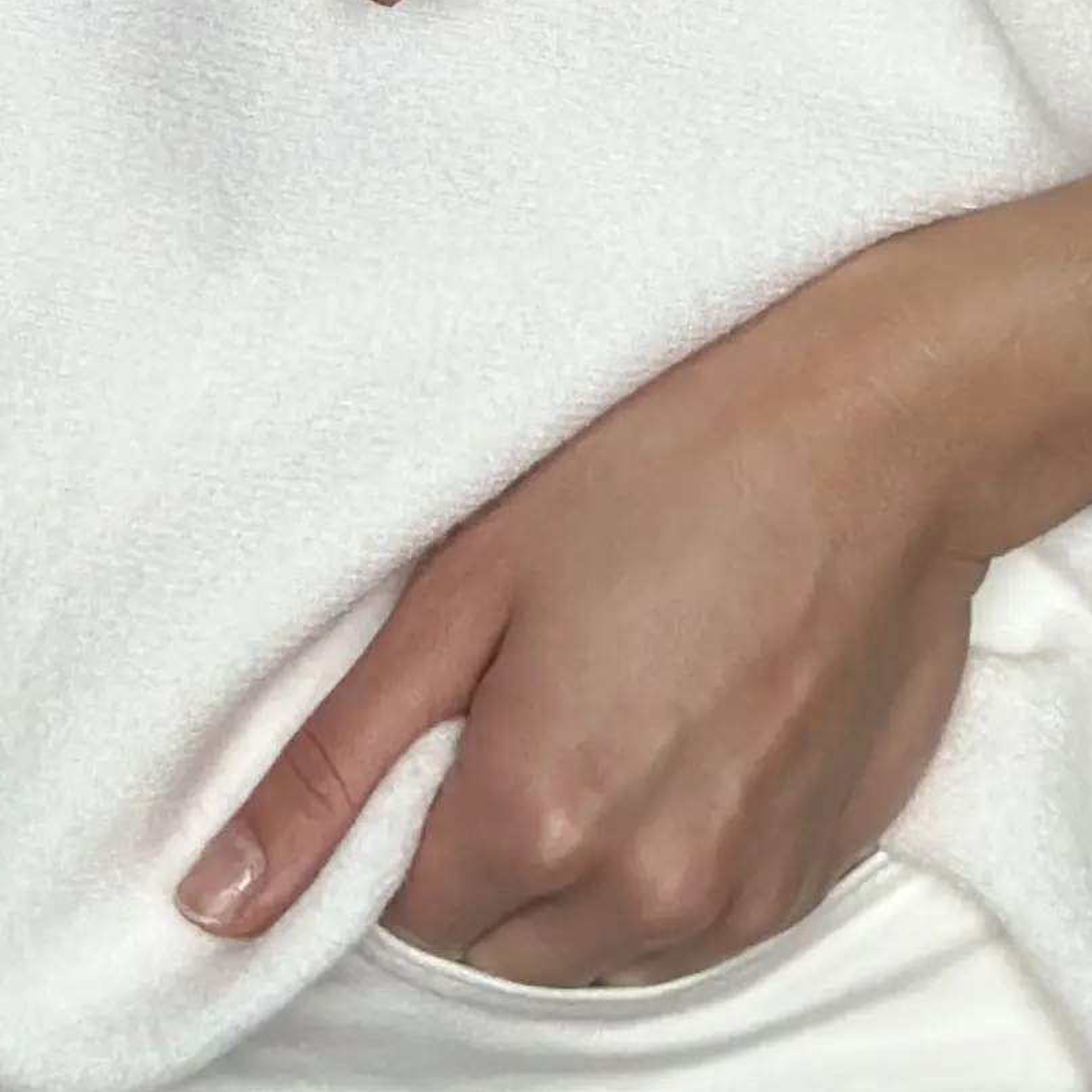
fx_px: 7566
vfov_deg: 7.8
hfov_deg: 8.3
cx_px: 455
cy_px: -1391
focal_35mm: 212
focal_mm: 6.86
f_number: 1.78
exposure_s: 1/107
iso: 125
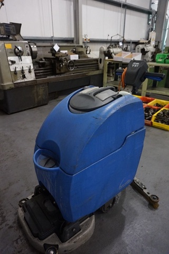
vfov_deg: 73.7
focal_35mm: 24
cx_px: 84
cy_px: 127
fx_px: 169
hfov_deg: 53.1
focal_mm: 16
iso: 3200
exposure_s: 1/80
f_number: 3.5
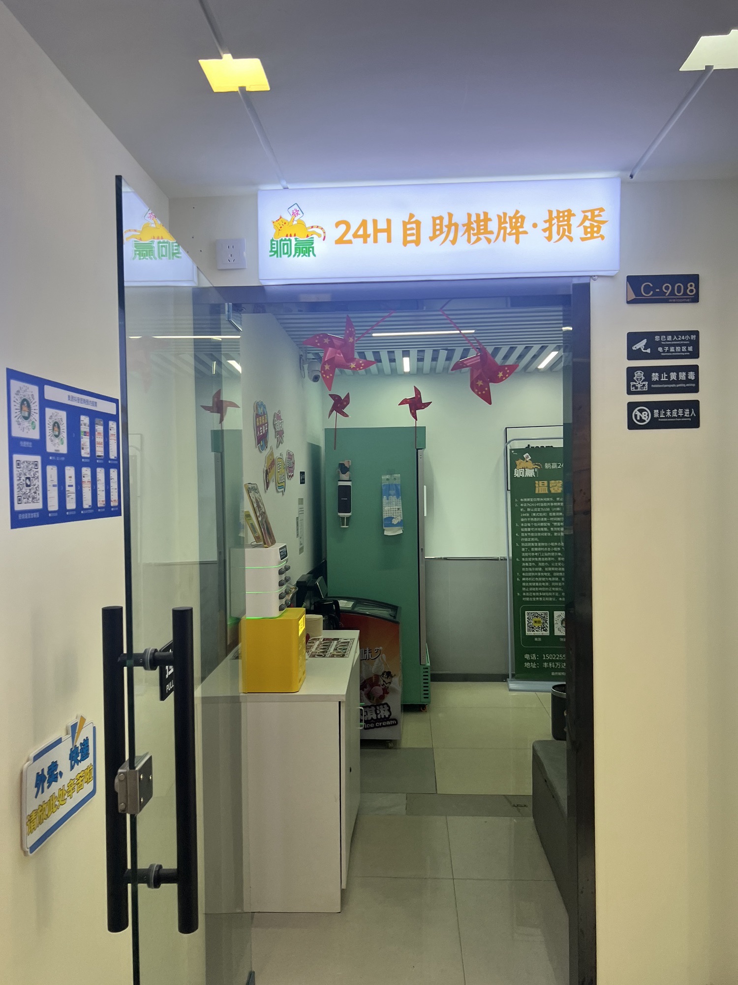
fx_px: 739
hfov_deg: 53.1
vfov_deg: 67.3
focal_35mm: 26
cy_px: 492
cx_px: 369
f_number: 1.5
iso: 50
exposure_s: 1/100
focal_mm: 5.7
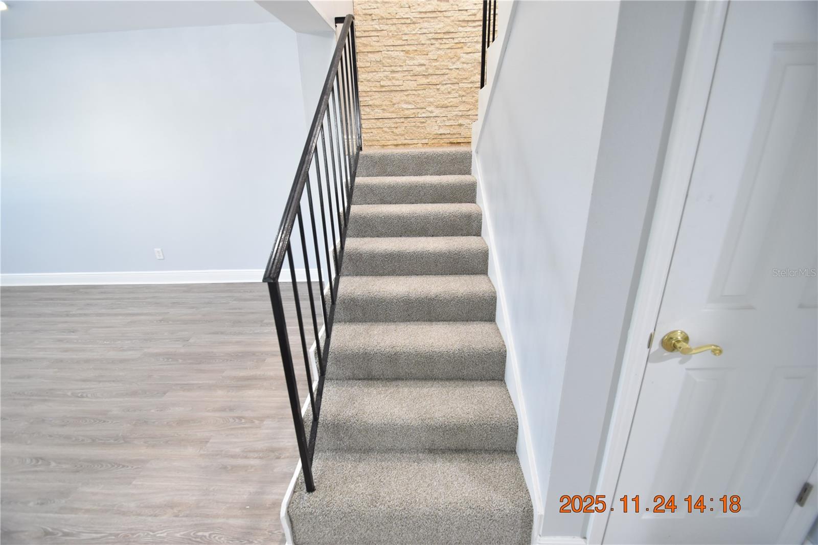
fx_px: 341
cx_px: 409
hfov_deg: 100.4
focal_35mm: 15
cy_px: 272
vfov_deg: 77.3
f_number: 3.5
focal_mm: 10
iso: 800
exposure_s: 1/20
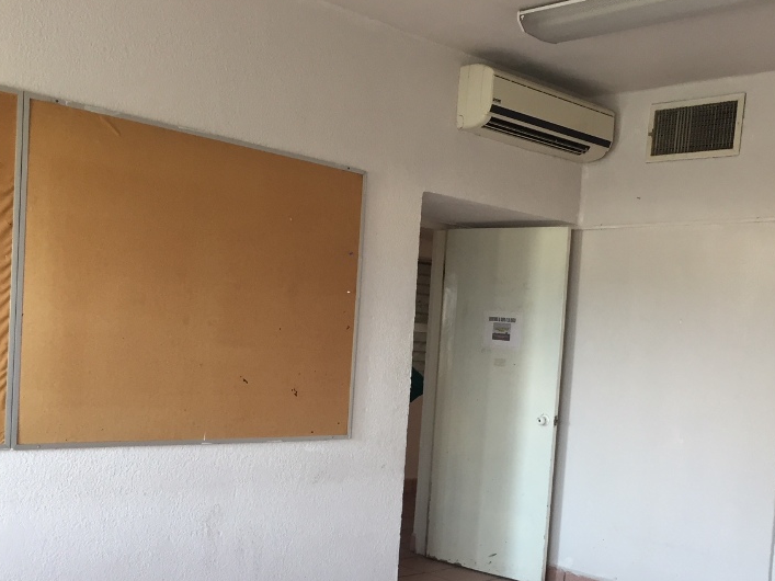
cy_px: 407
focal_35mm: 42
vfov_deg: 33.9
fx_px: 940
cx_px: 457
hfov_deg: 44.6
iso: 64
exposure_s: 1/30
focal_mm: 4.15
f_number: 2.2
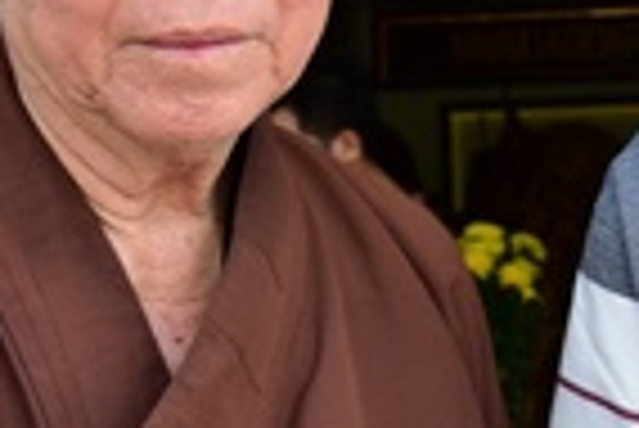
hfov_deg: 11.2
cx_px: 554
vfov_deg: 7.5
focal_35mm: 183
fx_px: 3252
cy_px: 243
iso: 400
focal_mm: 40
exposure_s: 1/100
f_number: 8
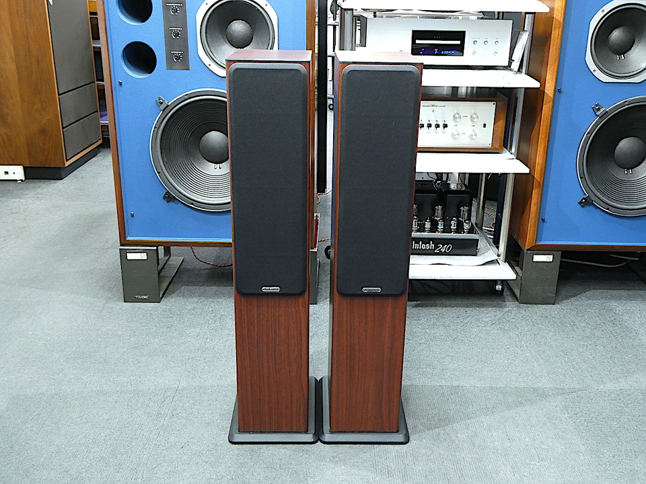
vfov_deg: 40.7
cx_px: 323
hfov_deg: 52.6
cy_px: 242
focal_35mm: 35
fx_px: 653
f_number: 5.6
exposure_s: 1/2.5
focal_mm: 6.3
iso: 400
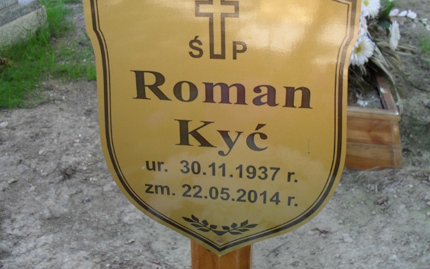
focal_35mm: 38
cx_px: 218
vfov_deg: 33.6
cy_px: 117
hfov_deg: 51.5
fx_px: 445
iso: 100
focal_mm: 6.3
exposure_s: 1/45
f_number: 3.2
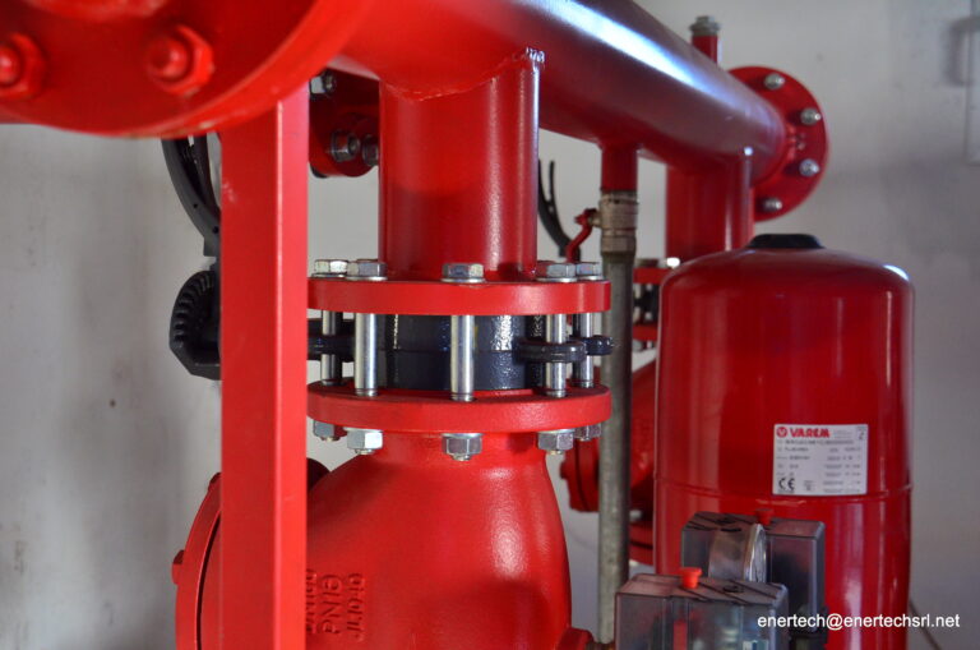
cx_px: 490
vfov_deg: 25.7
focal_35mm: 52
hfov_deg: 37.9
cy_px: 325
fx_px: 1426
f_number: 5.6
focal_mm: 35
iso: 800
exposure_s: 1/125
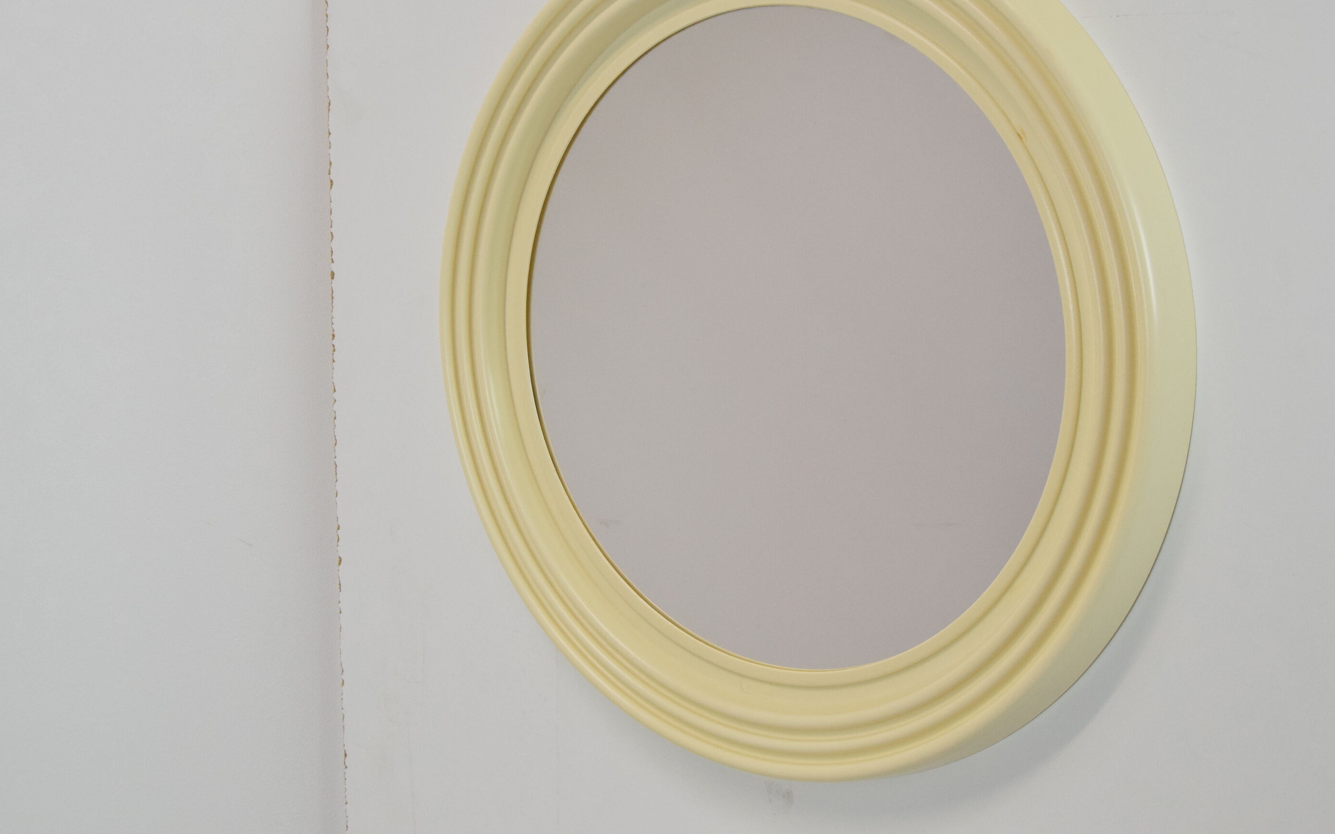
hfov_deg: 46.2
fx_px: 1564
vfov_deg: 29.8
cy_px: 354
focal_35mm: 43
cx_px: 690
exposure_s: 1/320
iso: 1600
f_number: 9
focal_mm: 26
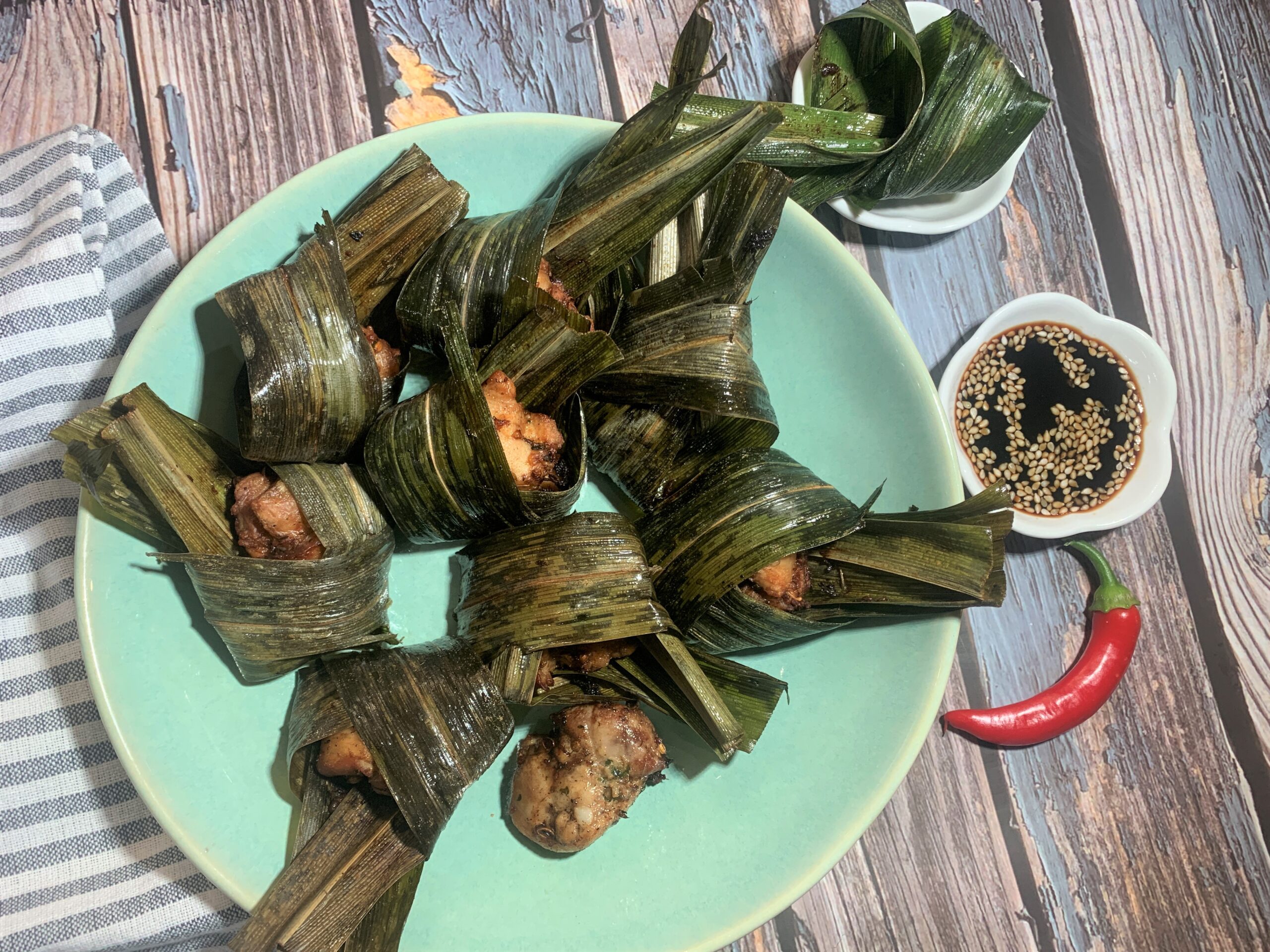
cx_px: 635
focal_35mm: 26
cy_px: 476
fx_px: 954
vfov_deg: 53.1
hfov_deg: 67.3
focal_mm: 4.25
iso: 100
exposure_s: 1/100
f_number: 1.8
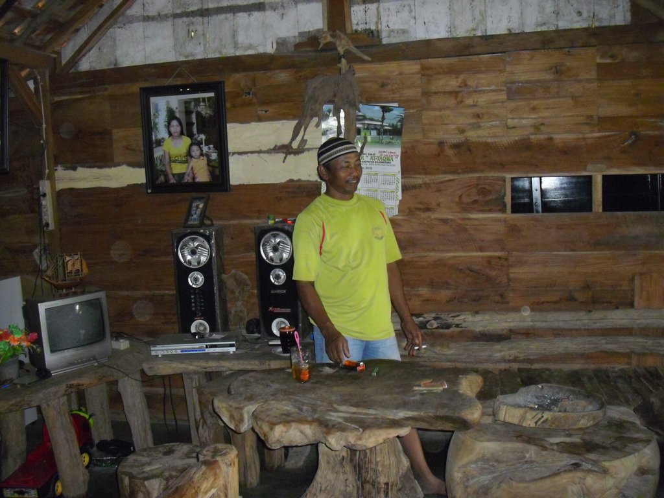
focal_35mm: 38
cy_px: 249
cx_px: 332
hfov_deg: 49.0
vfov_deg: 37.7
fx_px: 729
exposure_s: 1/60
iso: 400
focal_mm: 6.2
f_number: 2.8
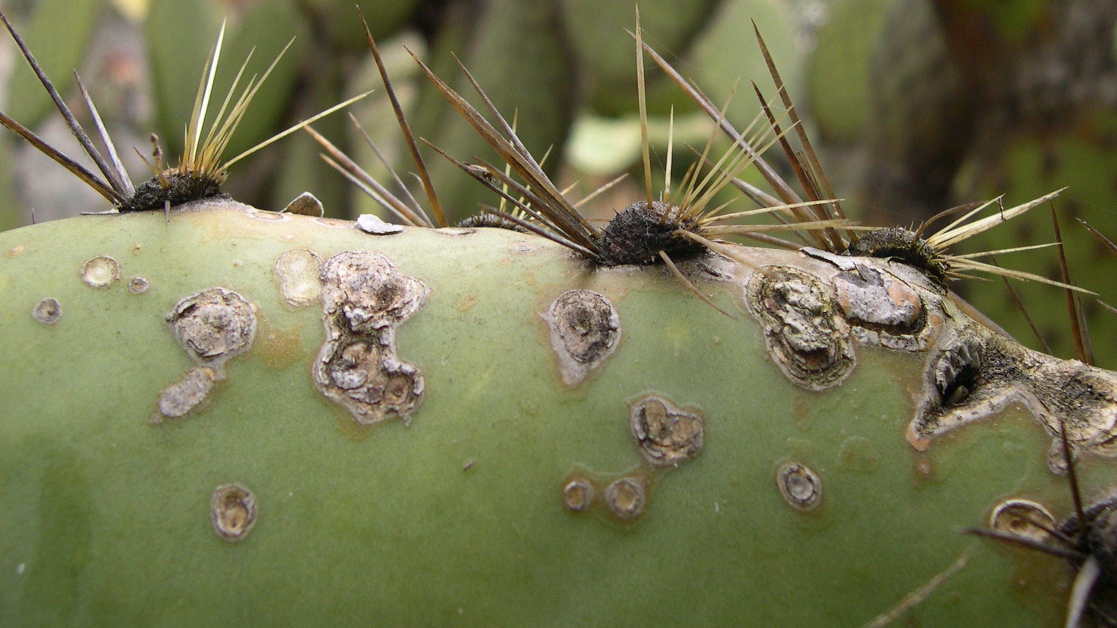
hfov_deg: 48.4
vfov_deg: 28.3
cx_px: 562
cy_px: 270
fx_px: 1244
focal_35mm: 42
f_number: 2.8
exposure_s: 1/116
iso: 100
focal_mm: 8
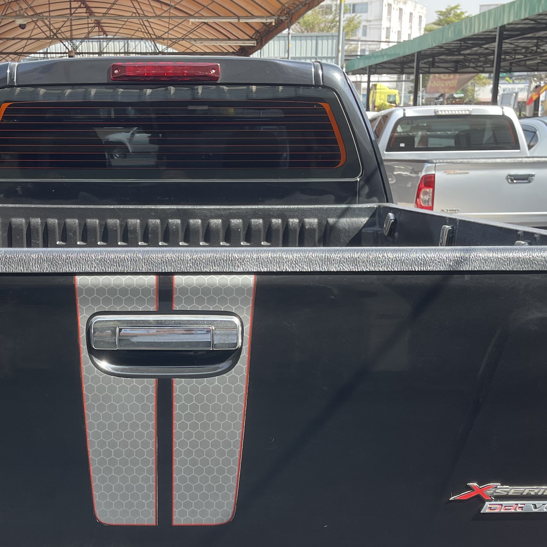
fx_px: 894
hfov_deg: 33.6
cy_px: 365
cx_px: 166
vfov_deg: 33.7
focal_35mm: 50
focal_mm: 5.1
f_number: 1.6
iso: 32
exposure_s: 1/596
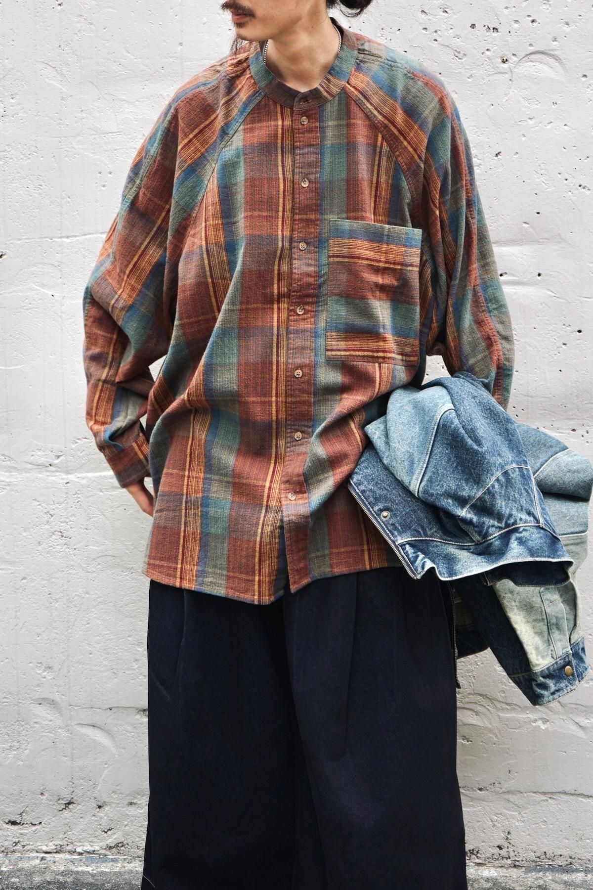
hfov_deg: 29.9
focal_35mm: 45
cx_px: 296
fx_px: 1112
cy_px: 445
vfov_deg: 43.6
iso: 100
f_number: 6.3
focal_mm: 45
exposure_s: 1/80
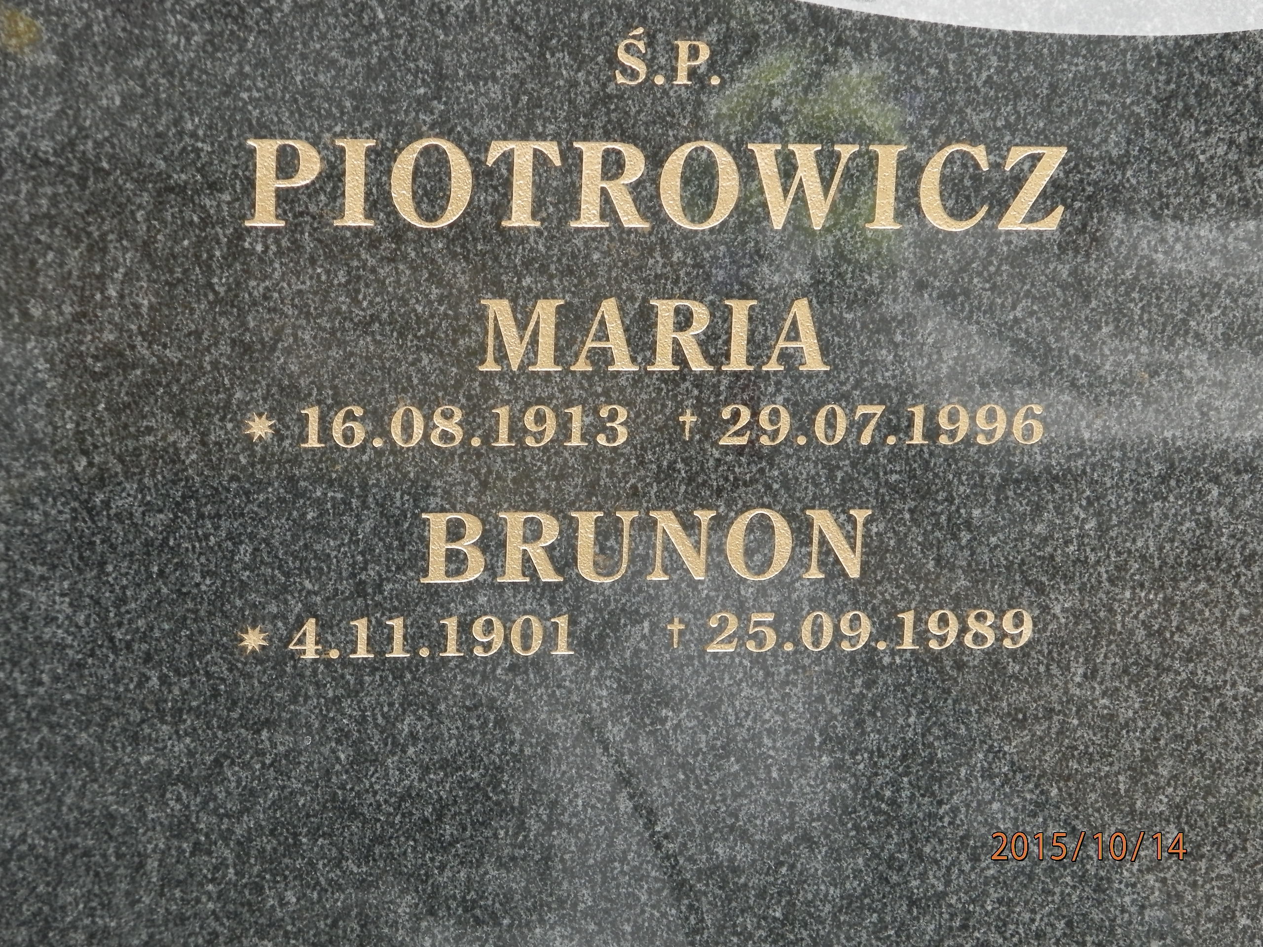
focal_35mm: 106
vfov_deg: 14.0
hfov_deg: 18.5
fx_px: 3868
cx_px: 632
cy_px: 474
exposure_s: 1/125
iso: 200
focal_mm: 19
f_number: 4.5
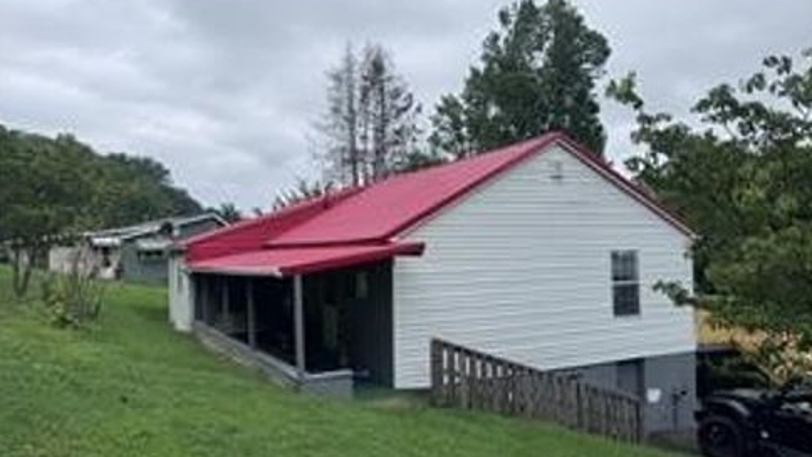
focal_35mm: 27
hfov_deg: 69.9
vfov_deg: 42.9
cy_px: 226
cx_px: 406
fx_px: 581
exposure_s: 1/2105
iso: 80
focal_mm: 6.76
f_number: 1.78
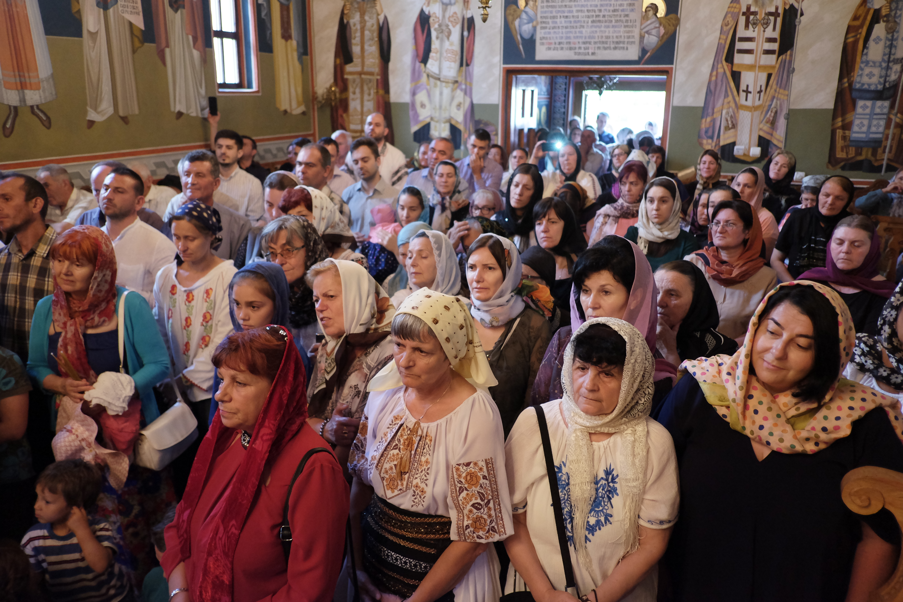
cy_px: 301
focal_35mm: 27
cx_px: 452
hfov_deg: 67.4
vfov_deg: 47.9
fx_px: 677
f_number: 2
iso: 2500
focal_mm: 18
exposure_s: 1/125
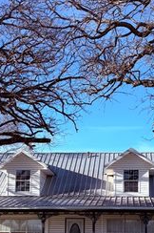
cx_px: 77
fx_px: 476
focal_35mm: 74
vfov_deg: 27.0
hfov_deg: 18.4
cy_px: 176
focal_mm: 5.96
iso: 50
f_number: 1.6
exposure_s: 1/1848
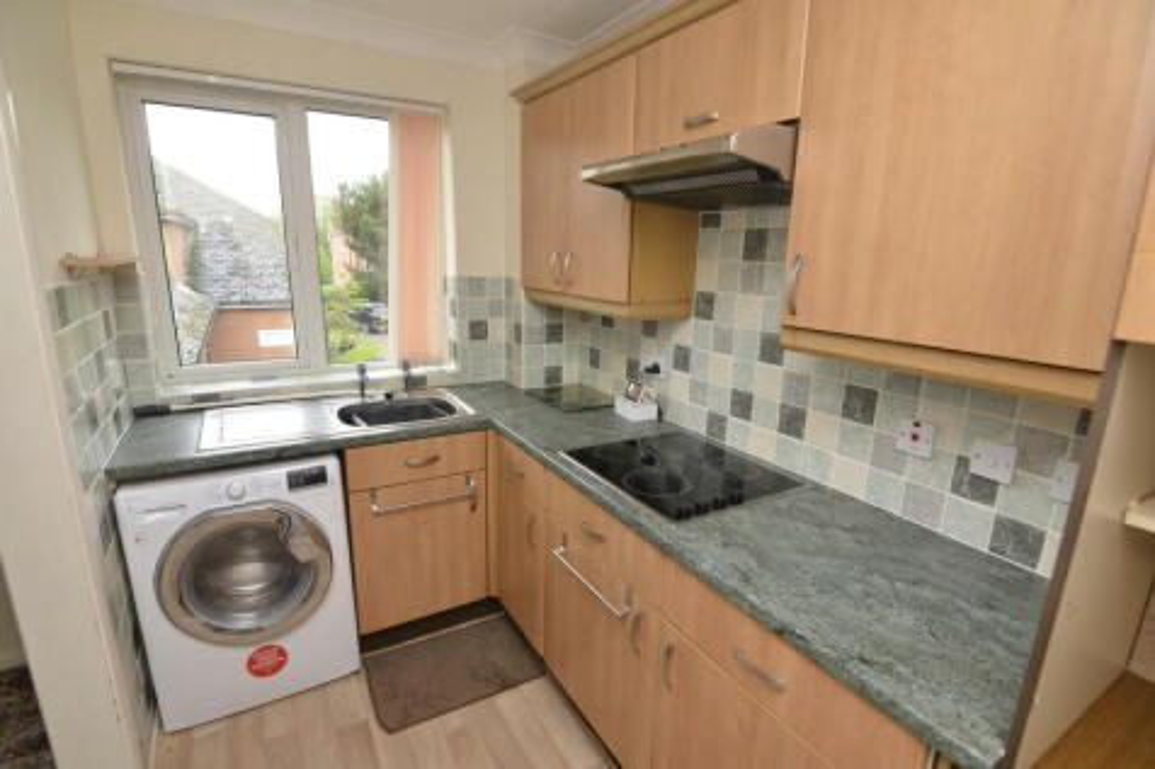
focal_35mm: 16
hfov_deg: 95.0
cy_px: 384
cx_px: 578
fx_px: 529
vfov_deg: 72.0
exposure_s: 1/100
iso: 200
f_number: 4.5
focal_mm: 11
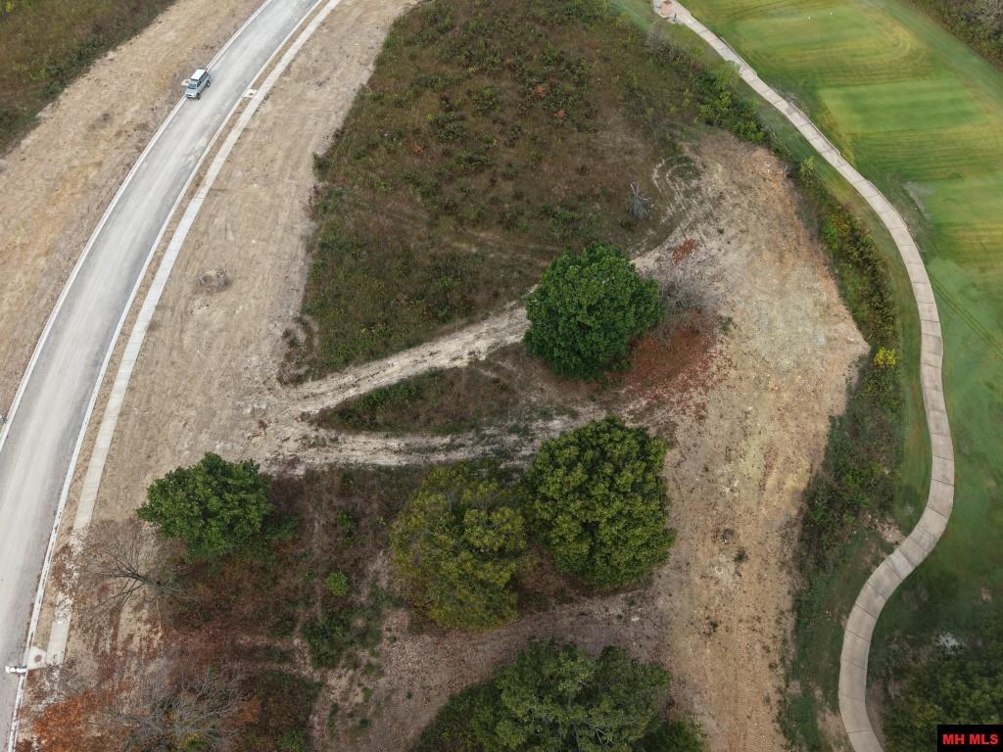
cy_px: 376
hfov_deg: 71.6
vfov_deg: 56.8
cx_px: 502
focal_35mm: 24
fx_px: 695
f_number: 1.8
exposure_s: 1/400
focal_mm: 8.67
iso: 130
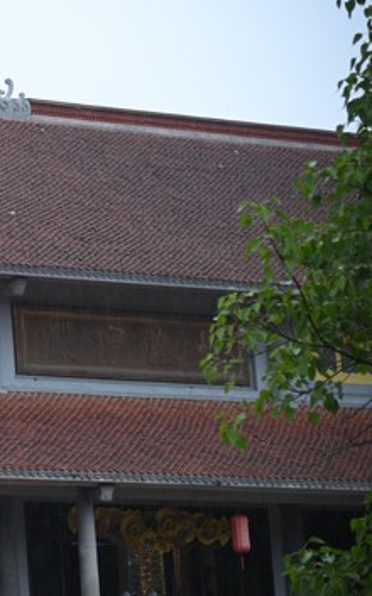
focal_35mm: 188
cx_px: -164
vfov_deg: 11.1
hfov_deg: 6.9
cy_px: 364
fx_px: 3050
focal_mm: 100
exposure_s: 1/60
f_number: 4
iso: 110
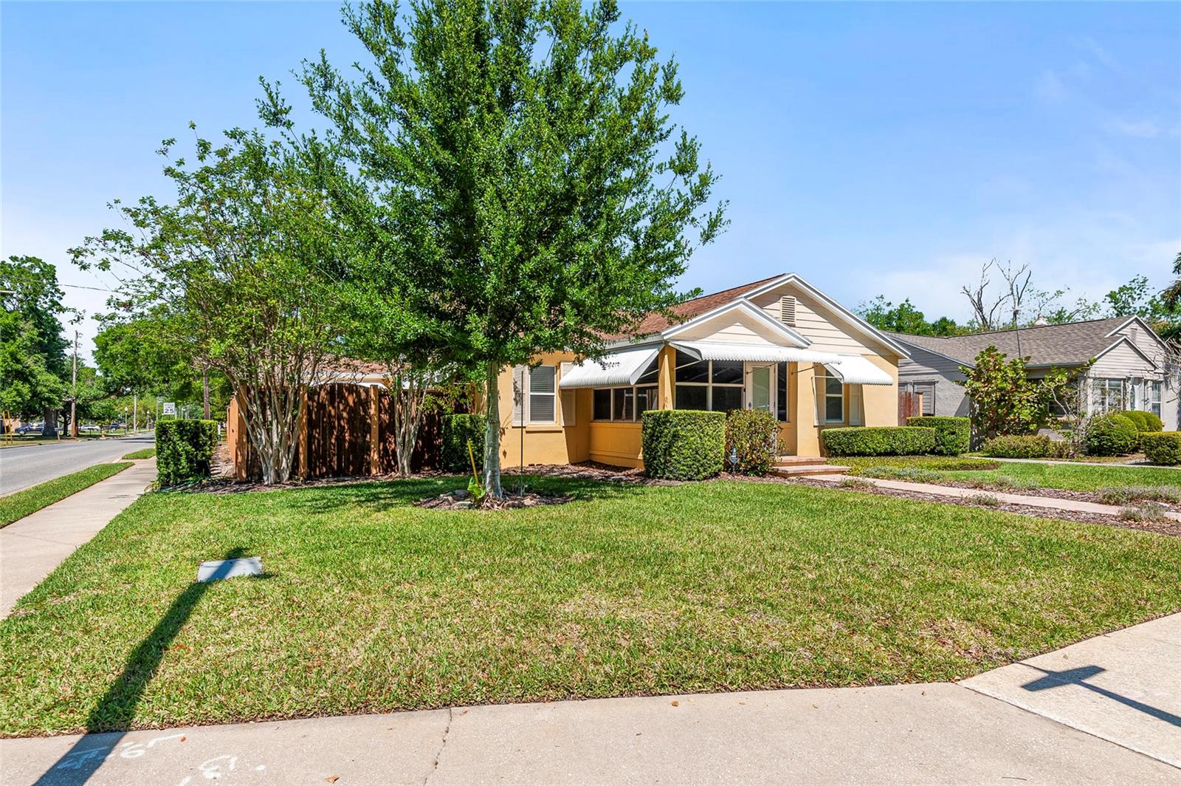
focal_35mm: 20
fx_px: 656
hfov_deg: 84.0
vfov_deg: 61.8
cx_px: 590
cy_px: 393
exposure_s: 1/400
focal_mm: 20
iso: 100
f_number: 9
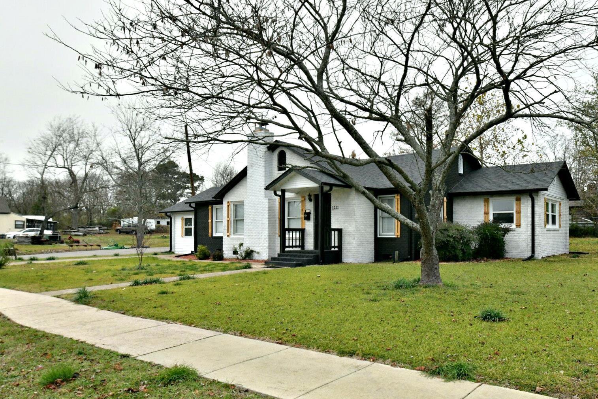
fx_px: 448
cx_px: 391
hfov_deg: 65.9
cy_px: 229
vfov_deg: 47.8
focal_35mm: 27
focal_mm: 20
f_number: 14
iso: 2500
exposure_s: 1/800
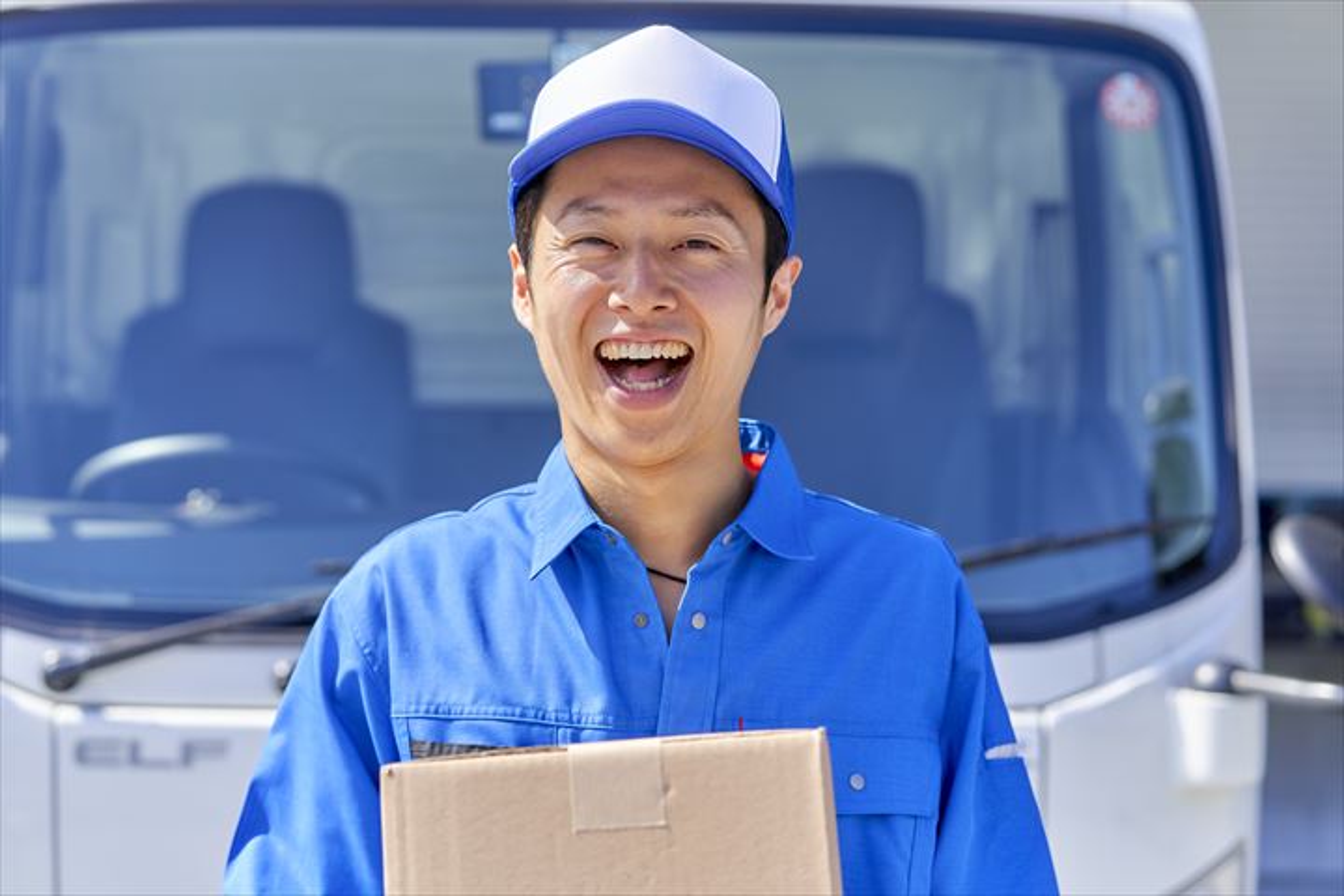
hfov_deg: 23.9
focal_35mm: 85
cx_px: 672
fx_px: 3173
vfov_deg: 16.1
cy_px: 448
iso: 200
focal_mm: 85
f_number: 4.5
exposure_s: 1/1000
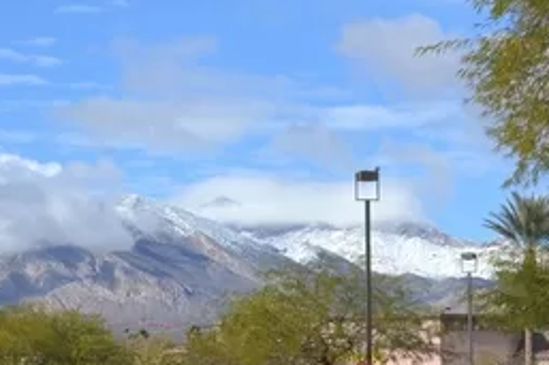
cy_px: -15
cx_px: 164
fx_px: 2134
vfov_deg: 9.7
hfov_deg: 14.6
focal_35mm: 140
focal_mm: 30
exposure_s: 1/320
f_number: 8
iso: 100
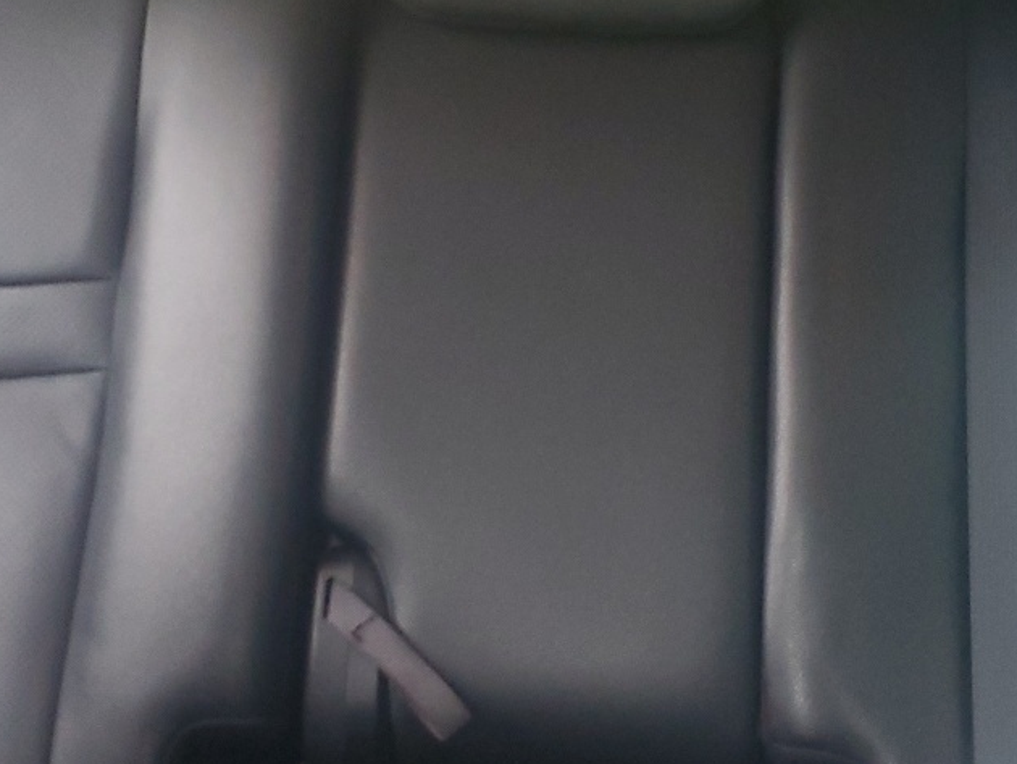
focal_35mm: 66
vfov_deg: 22.2
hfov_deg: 29.4
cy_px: 309
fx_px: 1940
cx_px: 520
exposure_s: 1/60.2
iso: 202
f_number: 1.5
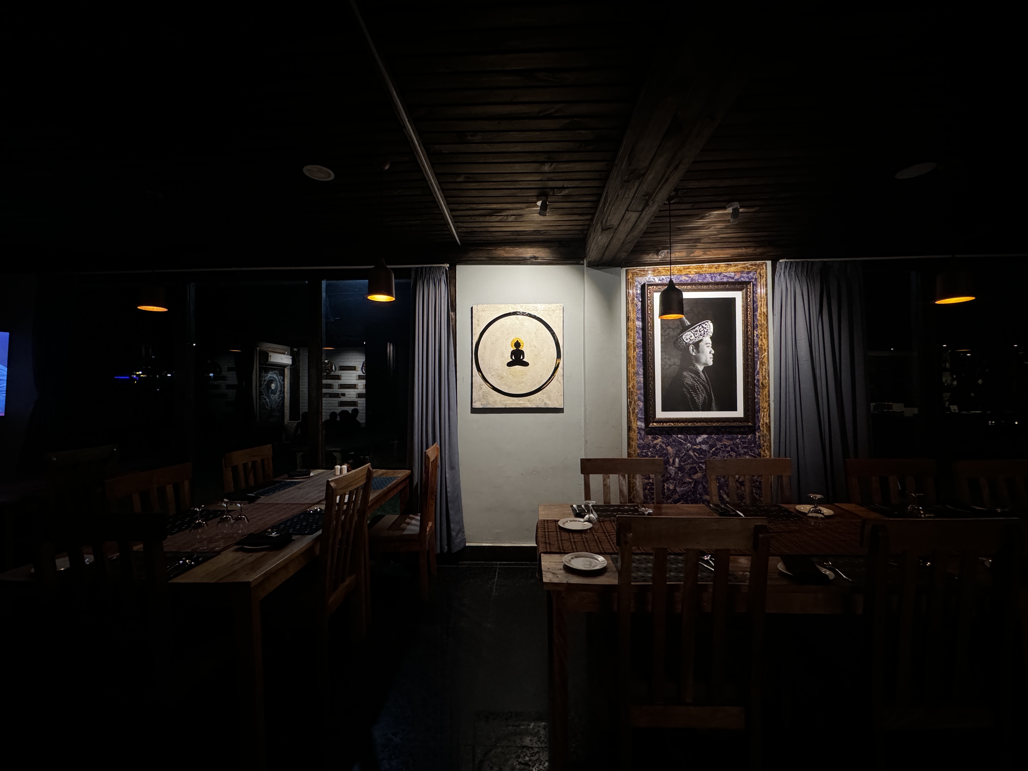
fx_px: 416
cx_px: 514
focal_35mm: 14
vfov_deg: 85.7
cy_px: 386
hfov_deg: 102.1
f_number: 2.2
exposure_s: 1/50
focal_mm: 2.22
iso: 640
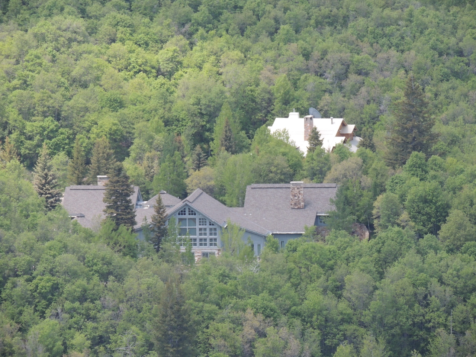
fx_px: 4813
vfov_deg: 4.2
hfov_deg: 5.7
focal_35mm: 350
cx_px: 238
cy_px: 178
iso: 400
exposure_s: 1/500
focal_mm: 62.4
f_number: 4.8
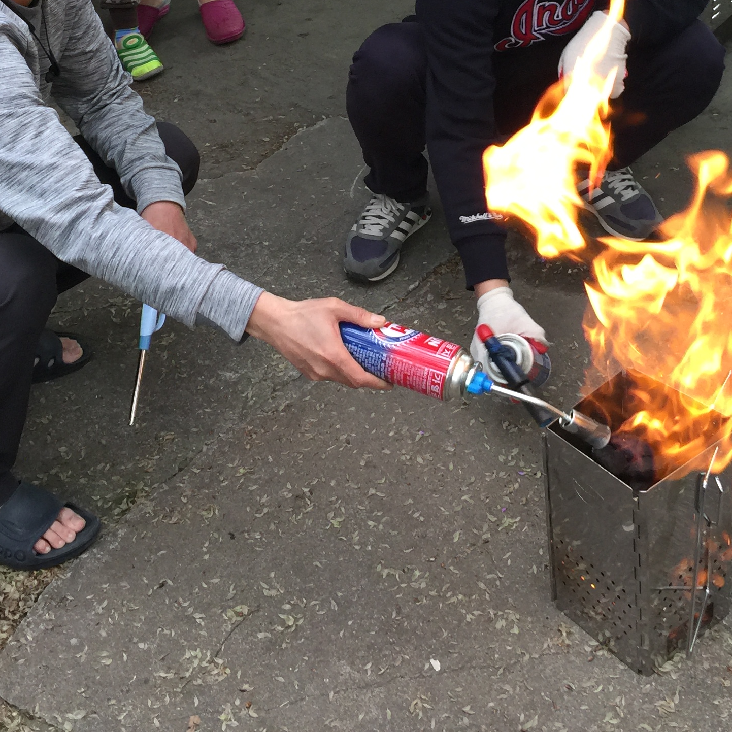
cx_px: 403
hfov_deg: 29.5
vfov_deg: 28.9
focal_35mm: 58
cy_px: 151
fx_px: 1388
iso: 32
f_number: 2.2
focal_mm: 4.15
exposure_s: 1/40
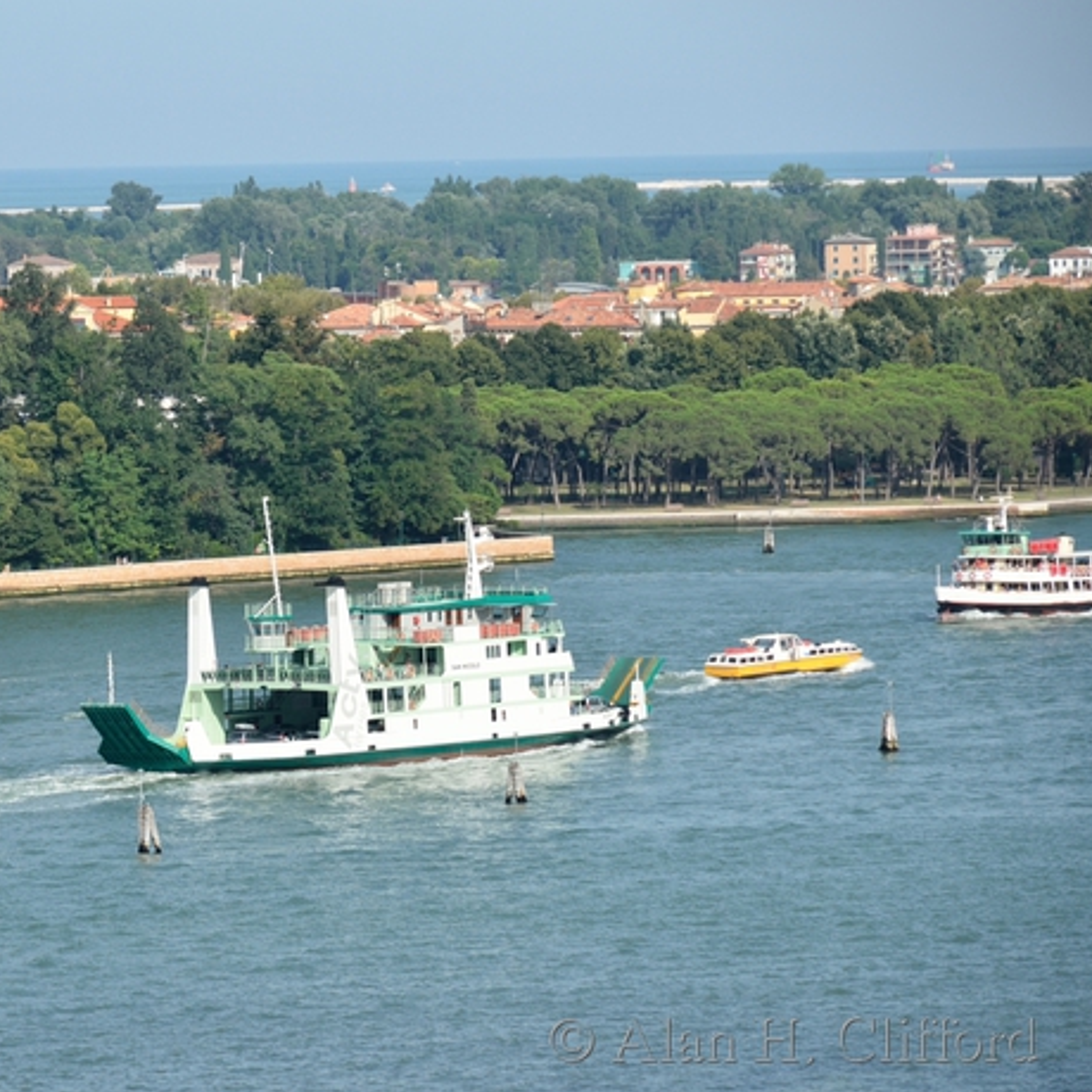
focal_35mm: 290
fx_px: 10350
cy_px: 547
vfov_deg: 6.0
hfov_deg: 6.0
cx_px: 273
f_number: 5.6
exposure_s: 1/400
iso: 100
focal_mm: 150
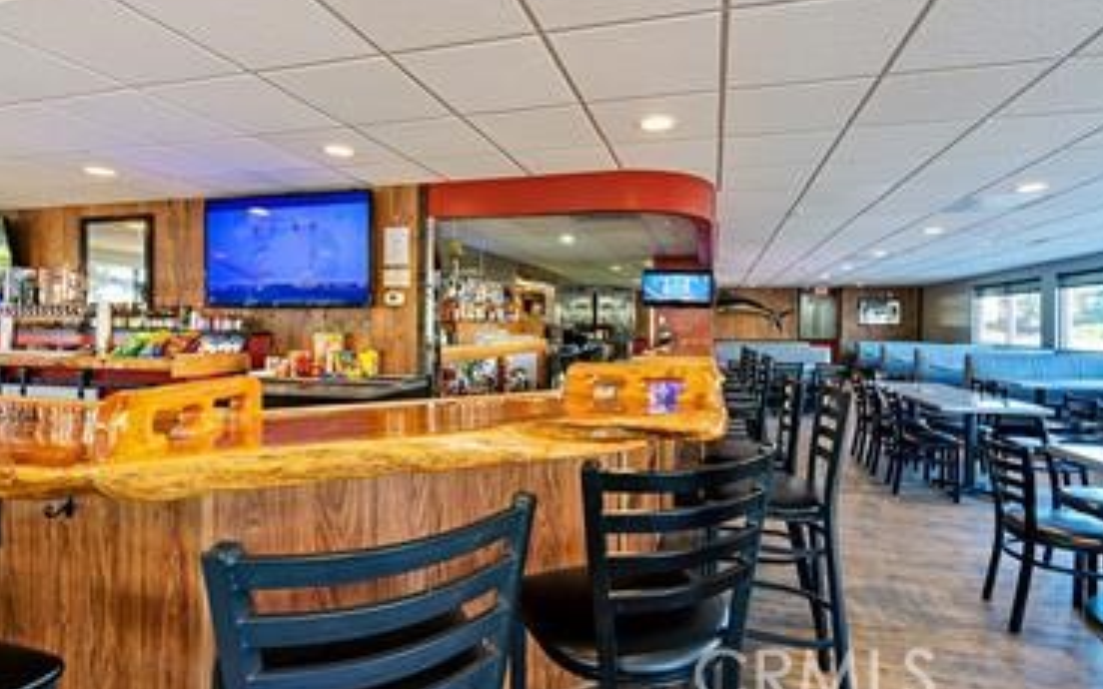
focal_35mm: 17
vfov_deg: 68.0
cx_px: 546
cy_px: 336
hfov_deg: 94.4
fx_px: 511
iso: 100
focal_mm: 16
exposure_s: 1/15
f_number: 7.1
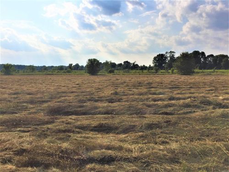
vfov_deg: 48.2
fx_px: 192
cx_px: 114
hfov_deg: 61.7
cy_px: 86
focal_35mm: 29
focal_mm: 4.15
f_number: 2.2
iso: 32
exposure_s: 1/6623
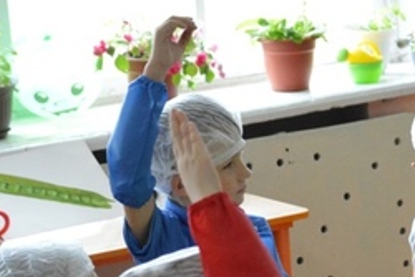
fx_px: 2122
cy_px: 257
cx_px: 470
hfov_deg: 11.0
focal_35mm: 184
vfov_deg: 7.5
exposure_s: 1/400
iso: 3200
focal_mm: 48
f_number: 4.2
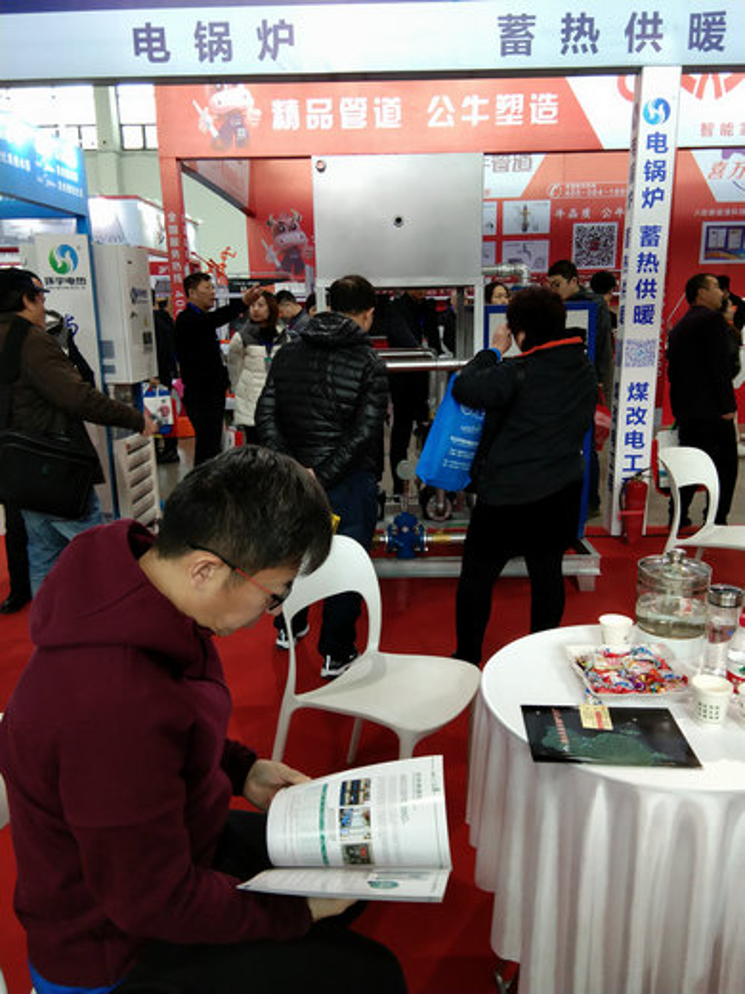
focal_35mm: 31
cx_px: 372
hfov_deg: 45.4
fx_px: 890
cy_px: 497
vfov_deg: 58.4
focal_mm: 3.69
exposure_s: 1/50
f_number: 2.2
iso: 125
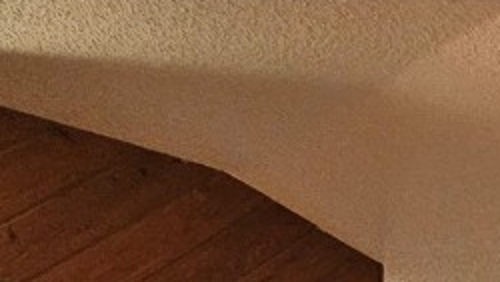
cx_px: 784
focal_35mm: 58
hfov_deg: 25.3
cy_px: 762
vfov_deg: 12.8
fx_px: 769
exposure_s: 1/24
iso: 640
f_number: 2.2
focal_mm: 2.2
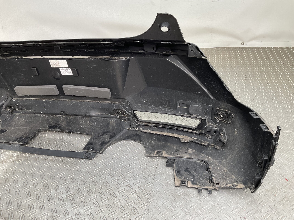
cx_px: 147
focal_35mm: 29
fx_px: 246
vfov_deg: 48.2
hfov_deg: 61.7
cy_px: 110
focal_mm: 3
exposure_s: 1/120
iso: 32
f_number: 1.8
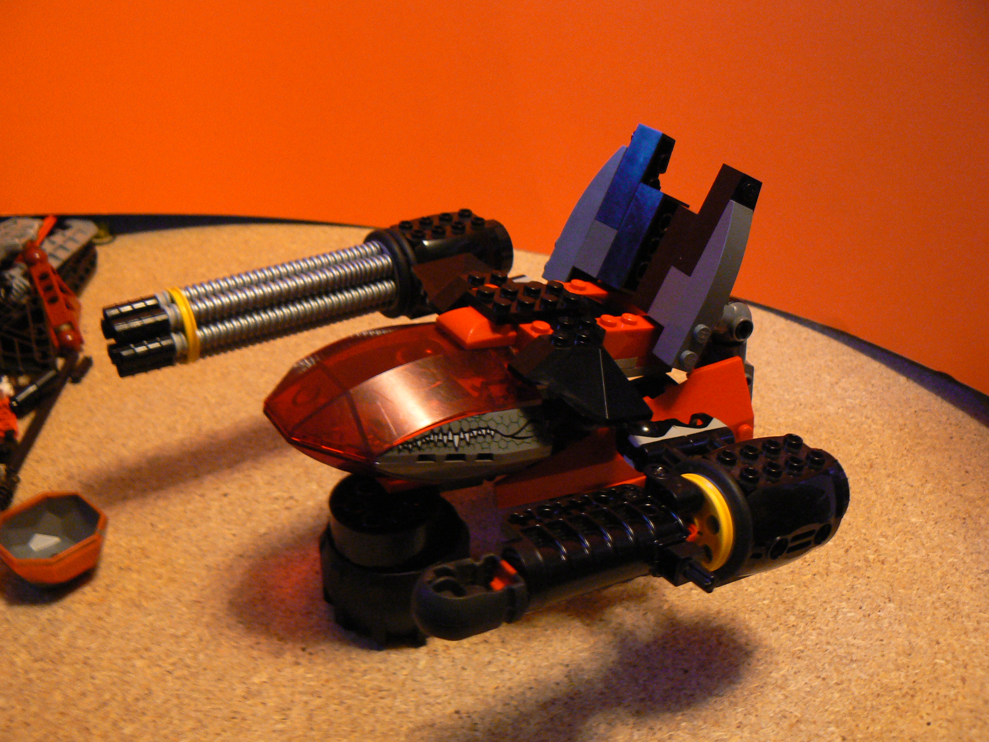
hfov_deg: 51.4
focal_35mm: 36
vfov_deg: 39.7
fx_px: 1029
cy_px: 371
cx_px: 494
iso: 200
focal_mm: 6
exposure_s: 1/13
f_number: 2.8
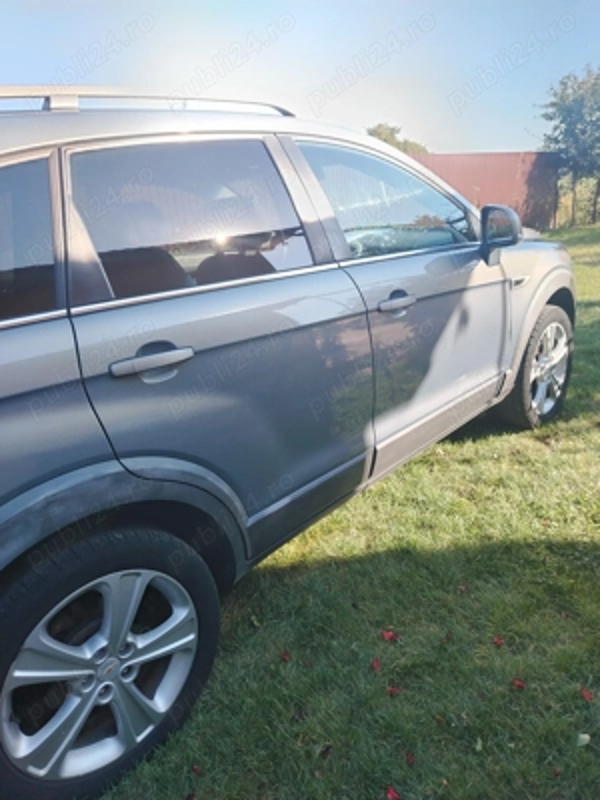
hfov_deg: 56.8
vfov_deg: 71.6
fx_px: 555
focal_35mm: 24
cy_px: 400
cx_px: 300
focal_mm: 5.25
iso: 100
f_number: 1.75
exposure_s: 1/193
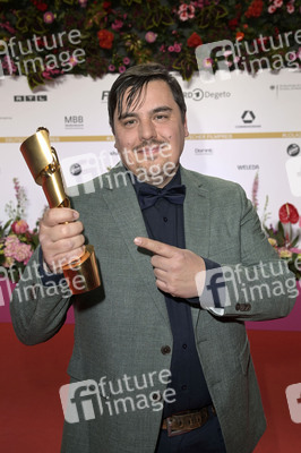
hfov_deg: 33.3
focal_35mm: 40
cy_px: 226
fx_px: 502
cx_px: 150
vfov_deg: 48.5
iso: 800
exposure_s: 1/250
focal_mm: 40
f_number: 5.6
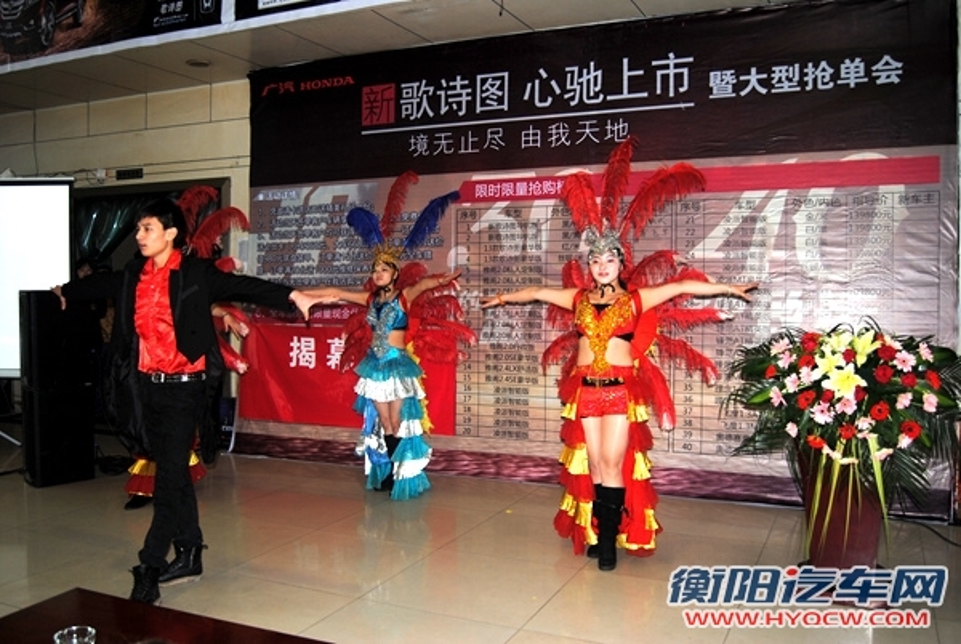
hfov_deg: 61.9
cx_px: 480
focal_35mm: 30
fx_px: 802
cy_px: 322
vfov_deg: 43.7
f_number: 3.5
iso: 100
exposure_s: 1/60
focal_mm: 20
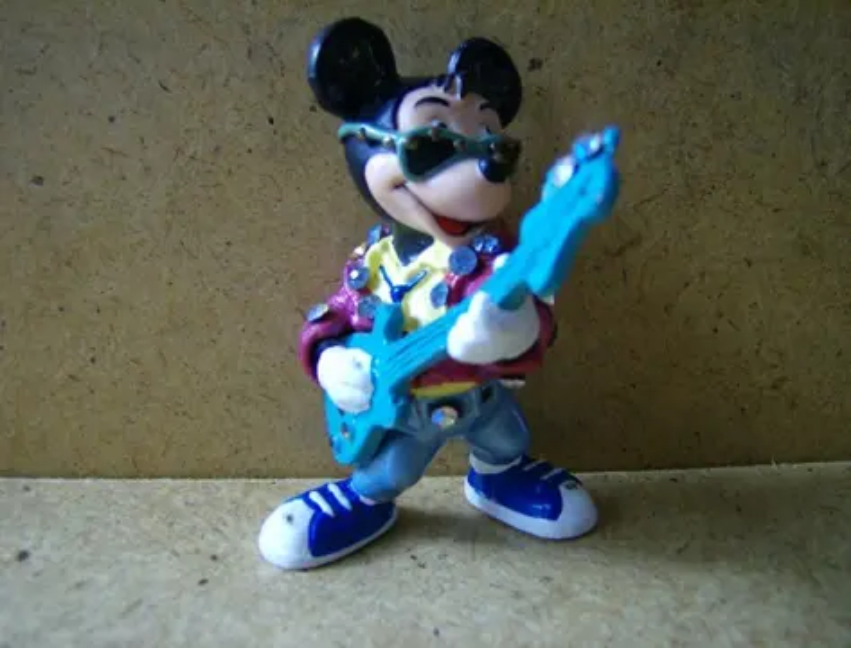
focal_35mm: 36
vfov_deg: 40.0
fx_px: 890
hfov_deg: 51.1
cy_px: 324
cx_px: 426
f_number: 2.8
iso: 100
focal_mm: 6
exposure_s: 1/102
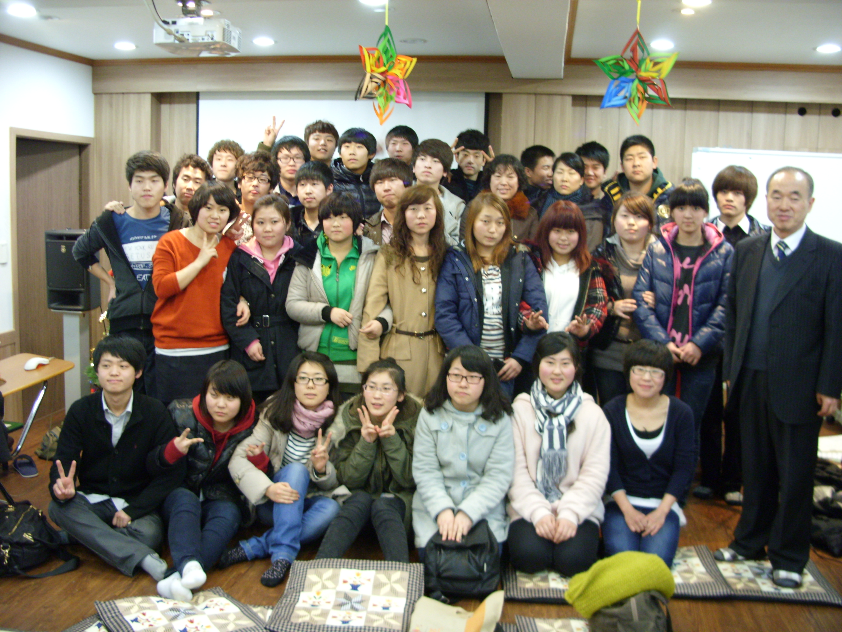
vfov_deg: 37.7
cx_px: 421
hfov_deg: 49.0
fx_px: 924
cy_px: 316
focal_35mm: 38
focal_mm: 6.3
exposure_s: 1/11
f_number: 2.8
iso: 200
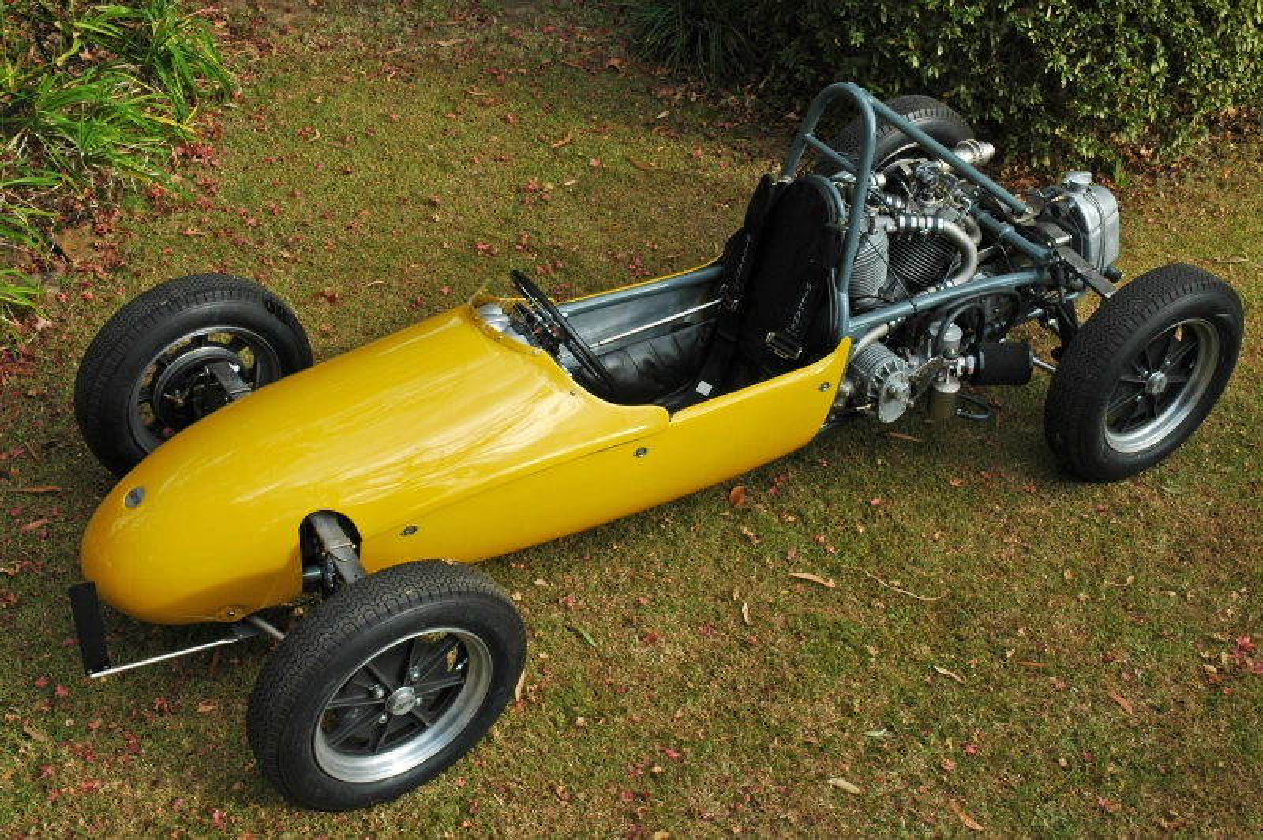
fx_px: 1525
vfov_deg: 30.8
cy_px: 420
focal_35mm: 44
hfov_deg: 45.0
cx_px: 632
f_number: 8
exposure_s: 1/160
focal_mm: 29
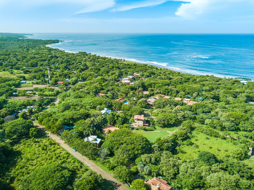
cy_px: 95
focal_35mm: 26
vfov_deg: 53.0
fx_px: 191
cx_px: 127
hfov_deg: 67.3
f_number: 2.2
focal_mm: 4.73
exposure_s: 1/120
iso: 164
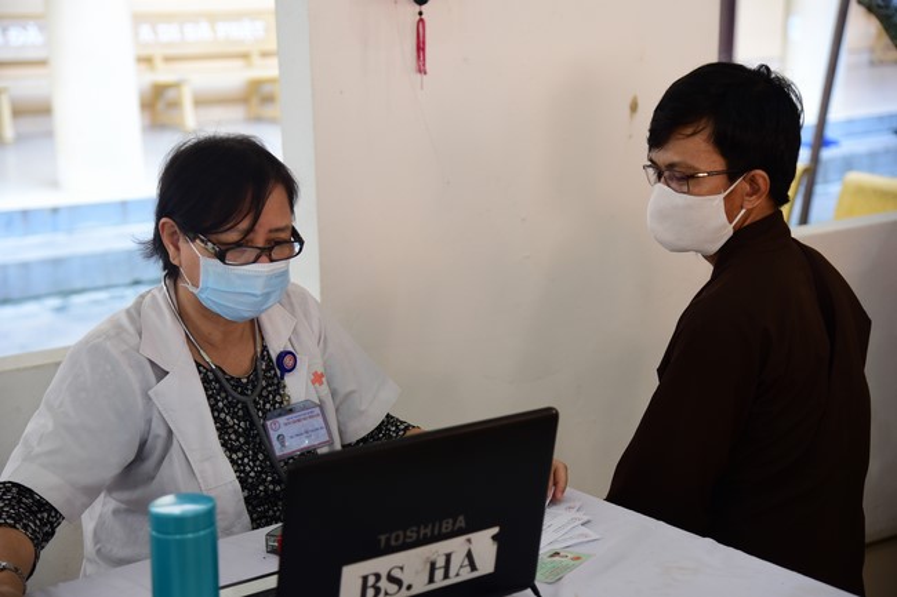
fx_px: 1619
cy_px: 298
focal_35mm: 65
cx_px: 448
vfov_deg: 20.9
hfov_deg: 31.0
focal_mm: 65
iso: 500
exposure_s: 1/50
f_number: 4
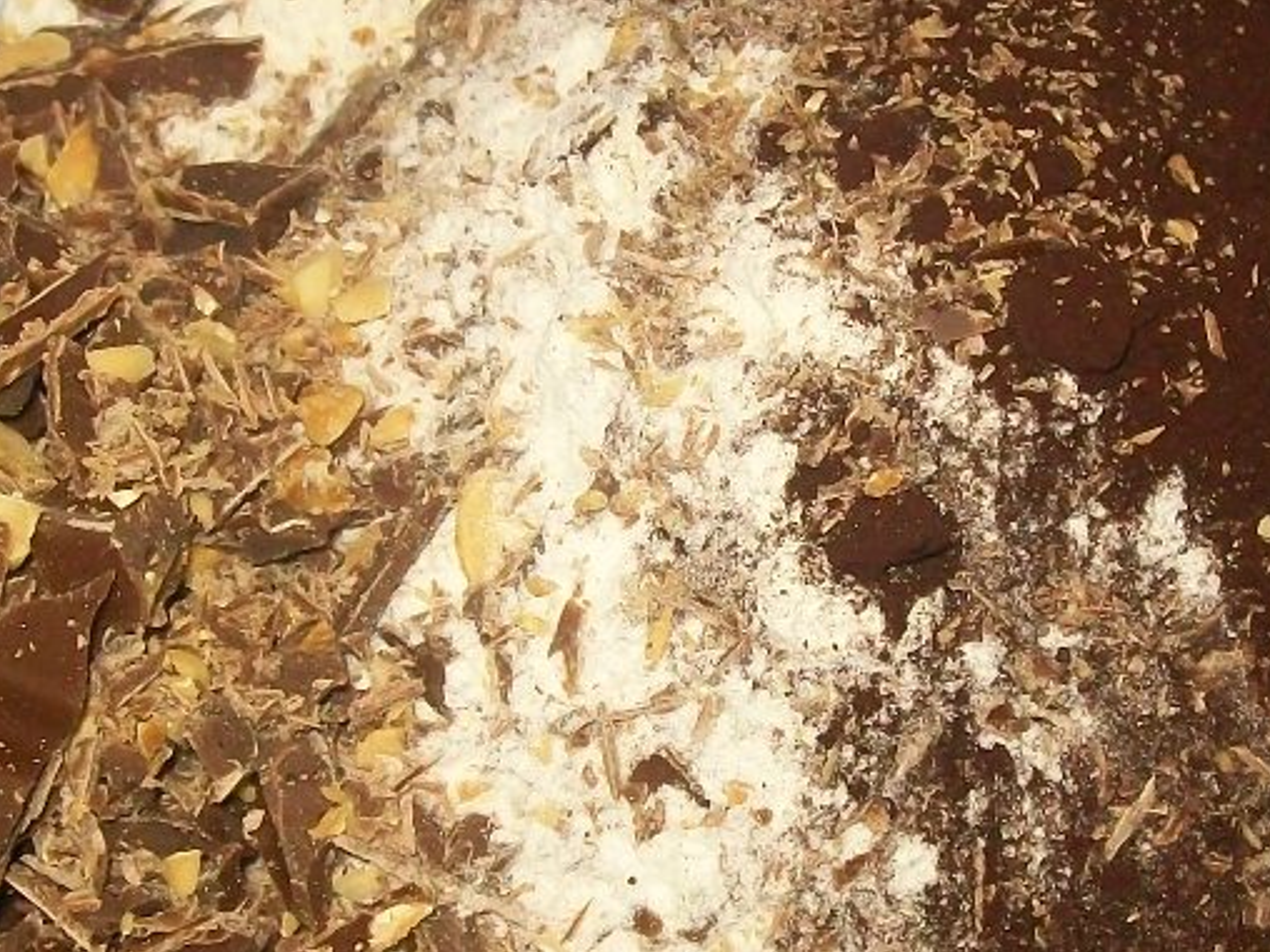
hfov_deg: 21.5
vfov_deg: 16.2
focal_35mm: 91
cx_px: 709
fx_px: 3339
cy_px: 561
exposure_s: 1/60
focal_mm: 6
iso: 160
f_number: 2.7
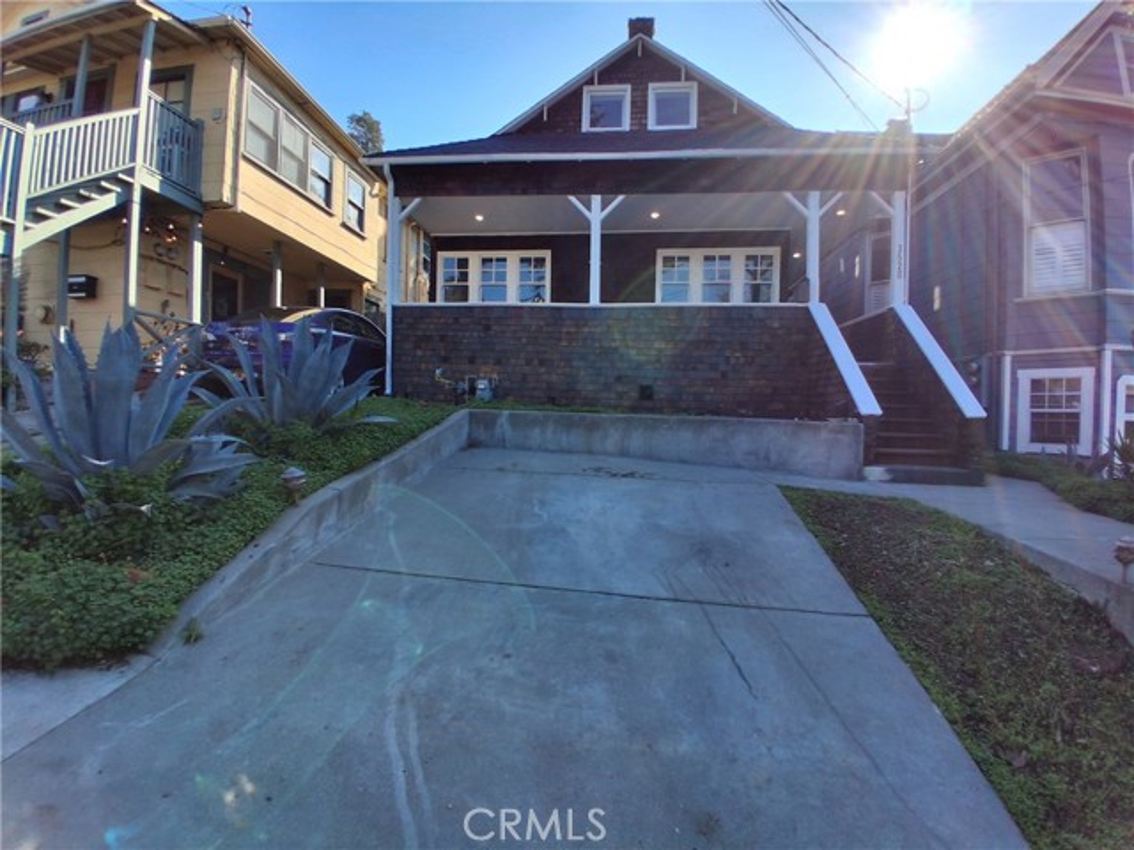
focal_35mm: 17
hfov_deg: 91.0
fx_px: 557
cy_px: 425
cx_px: 567
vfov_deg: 74.7
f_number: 2.2
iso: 50
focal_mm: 1.4
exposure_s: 1/640
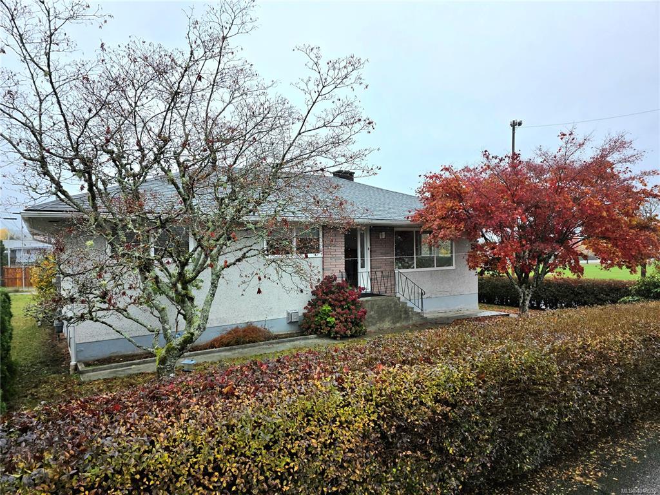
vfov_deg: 58.9
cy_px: 248
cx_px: 330
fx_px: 439
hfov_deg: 73.9
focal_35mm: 23
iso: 32
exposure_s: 1/370
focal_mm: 6.3
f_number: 1.7
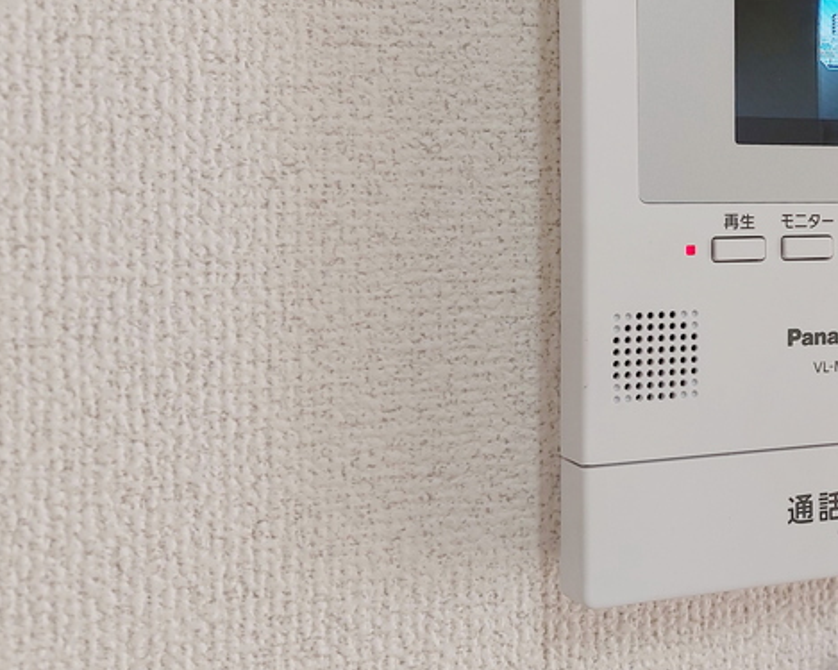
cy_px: 214
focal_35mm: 48
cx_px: 797
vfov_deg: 31.2
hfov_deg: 35.8
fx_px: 1190
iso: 32
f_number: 1.8
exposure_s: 1/30
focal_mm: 5.23
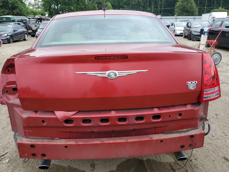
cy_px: 84
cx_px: 113
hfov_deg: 61.6
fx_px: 192
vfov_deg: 48.2
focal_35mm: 29
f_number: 1.5
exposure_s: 1/323
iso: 50
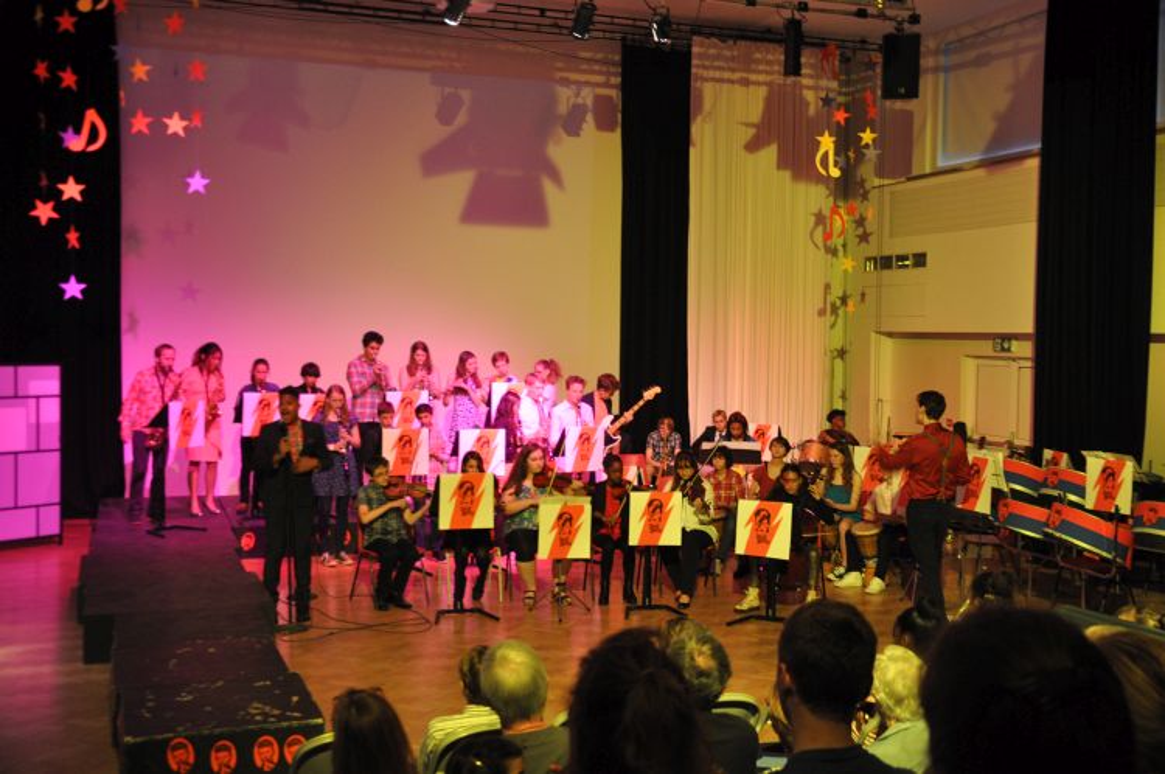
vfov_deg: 34.1
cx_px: 582
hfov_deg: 49.6
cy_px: 387
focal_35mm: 39
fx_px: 1260
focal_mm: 26
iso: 640
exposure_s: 1/15
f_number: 4
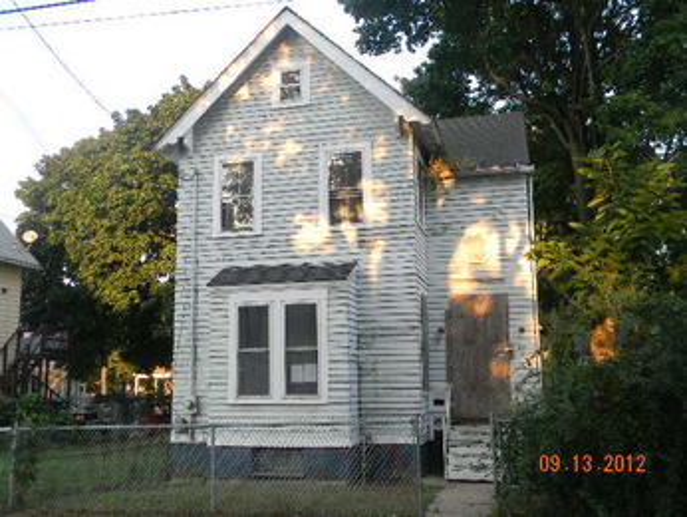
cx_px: 344
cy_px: 258
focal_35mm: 36
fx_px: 715
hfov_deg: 51.3
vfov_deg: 39.7
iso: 112
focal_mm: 6.4
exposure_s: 1/87
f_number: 3.7
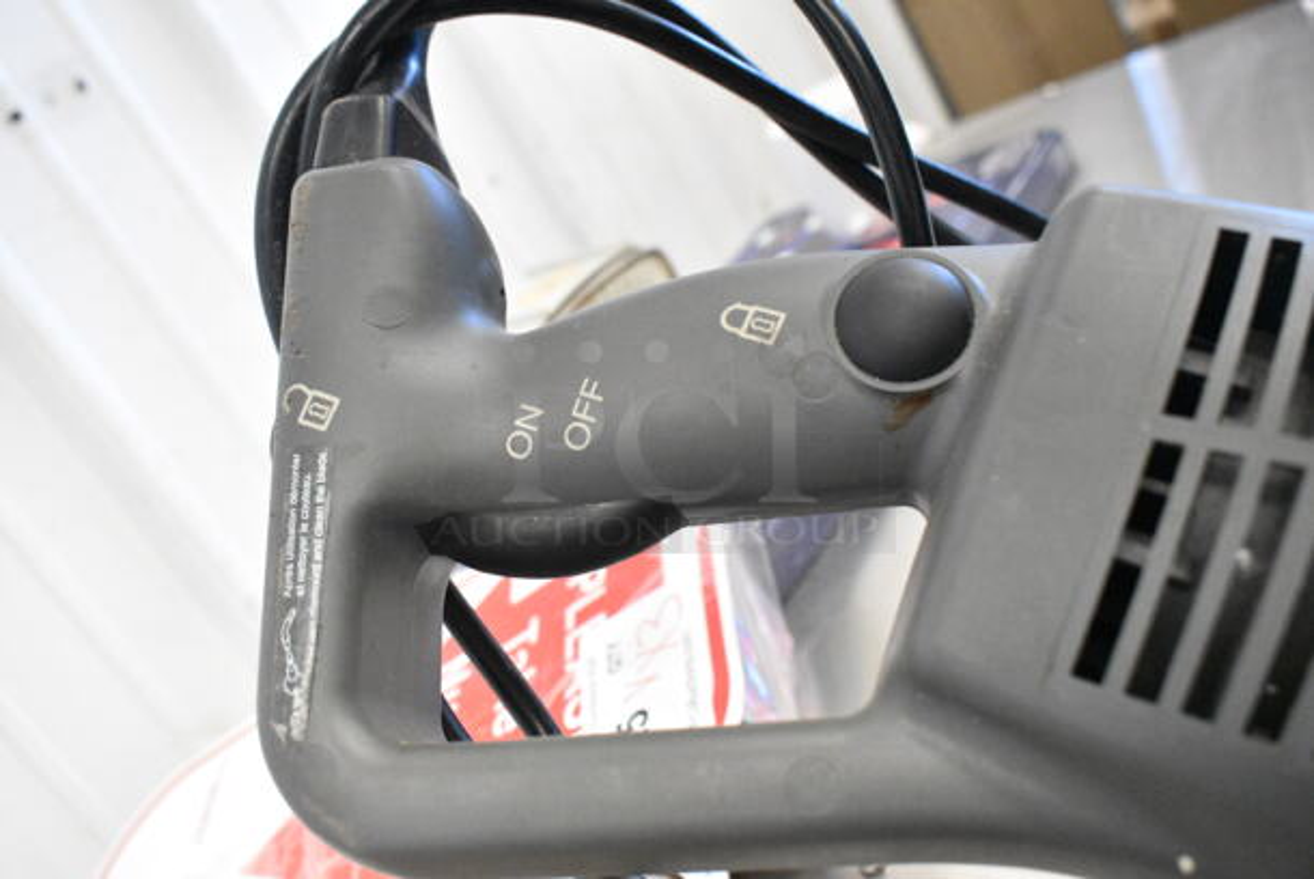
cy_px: 440
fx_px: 1260
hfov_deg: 55.1
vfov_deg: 38.4
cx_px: 657
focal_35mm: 34
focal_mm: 23
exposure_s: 1/200
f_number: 5.6
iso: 6400
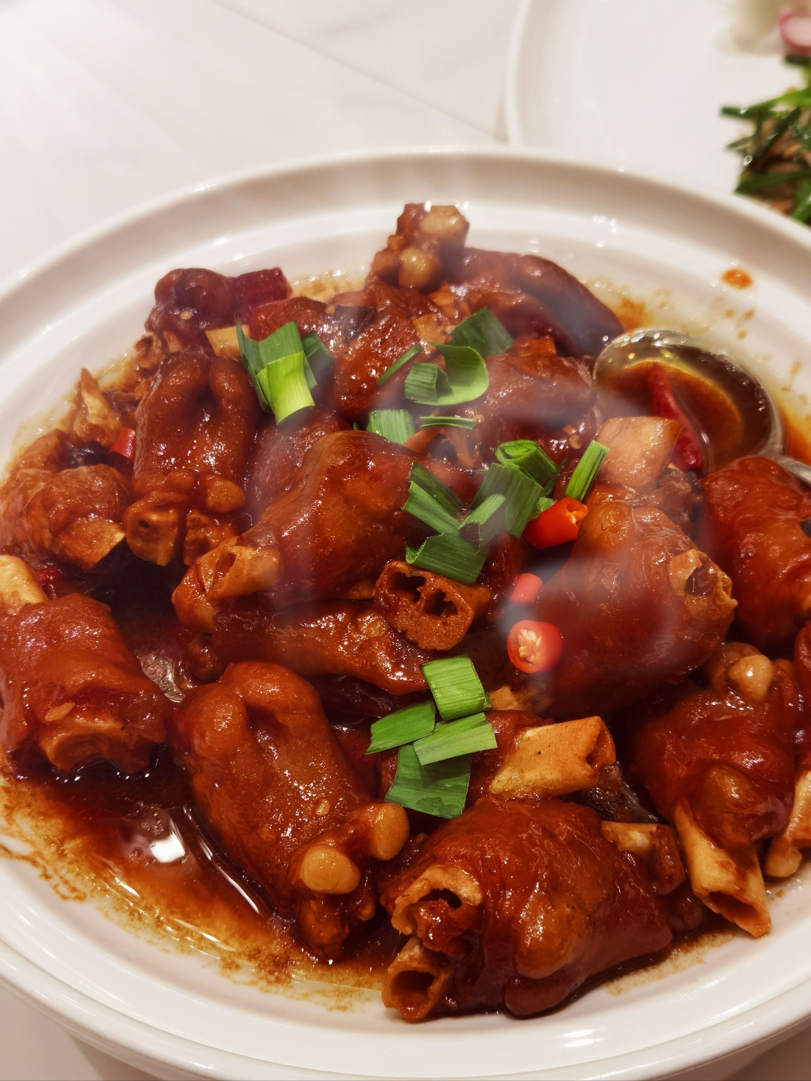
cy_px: 540
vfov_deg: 38.9
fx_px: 1531
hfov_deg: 29.7
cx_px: 406
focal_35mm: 49
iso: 160
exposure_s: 1/476
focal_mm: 6.71
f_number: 1.9
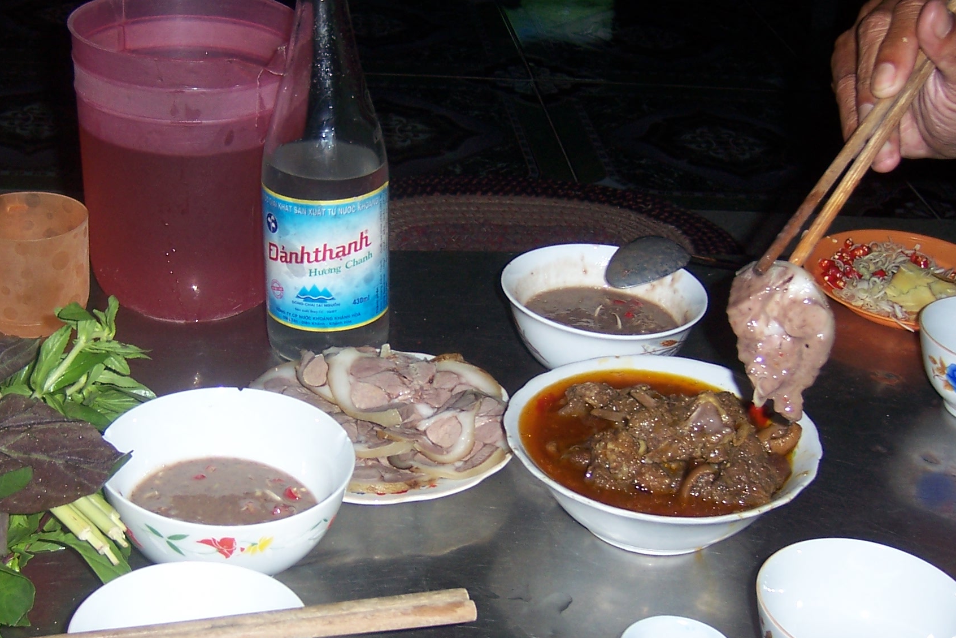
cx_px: 372
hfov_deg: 34.9
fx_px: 1514
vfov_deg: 23.8
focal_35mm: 57
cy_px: 347
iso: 80
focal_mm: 6.2
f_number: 2.8
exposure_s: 1/60
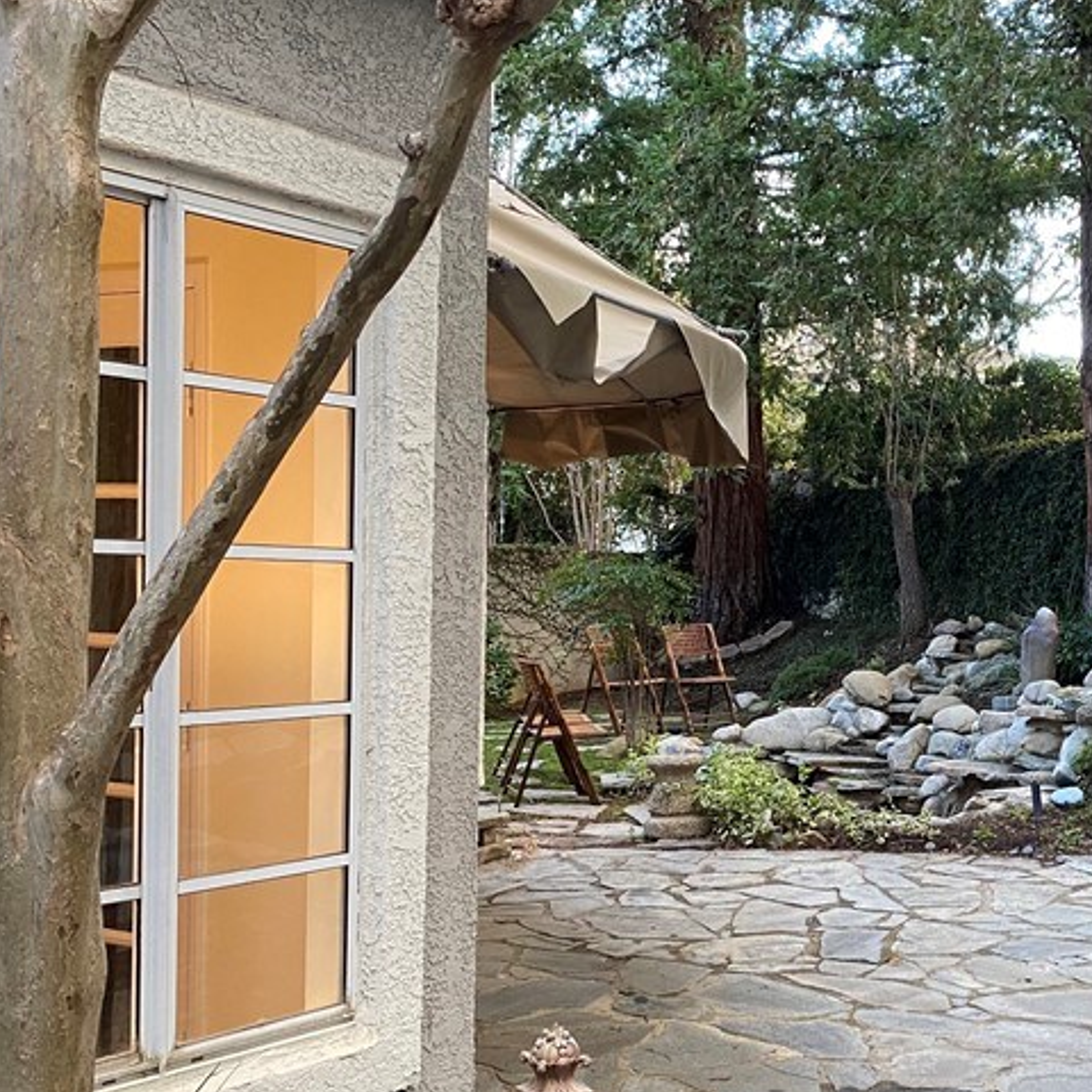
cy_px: 680
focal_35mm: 49
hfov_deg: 33.2
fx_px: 1749
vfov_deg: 34.5
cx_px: 937
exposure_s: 1/61
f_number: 1.8
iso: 125
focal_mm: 4.25
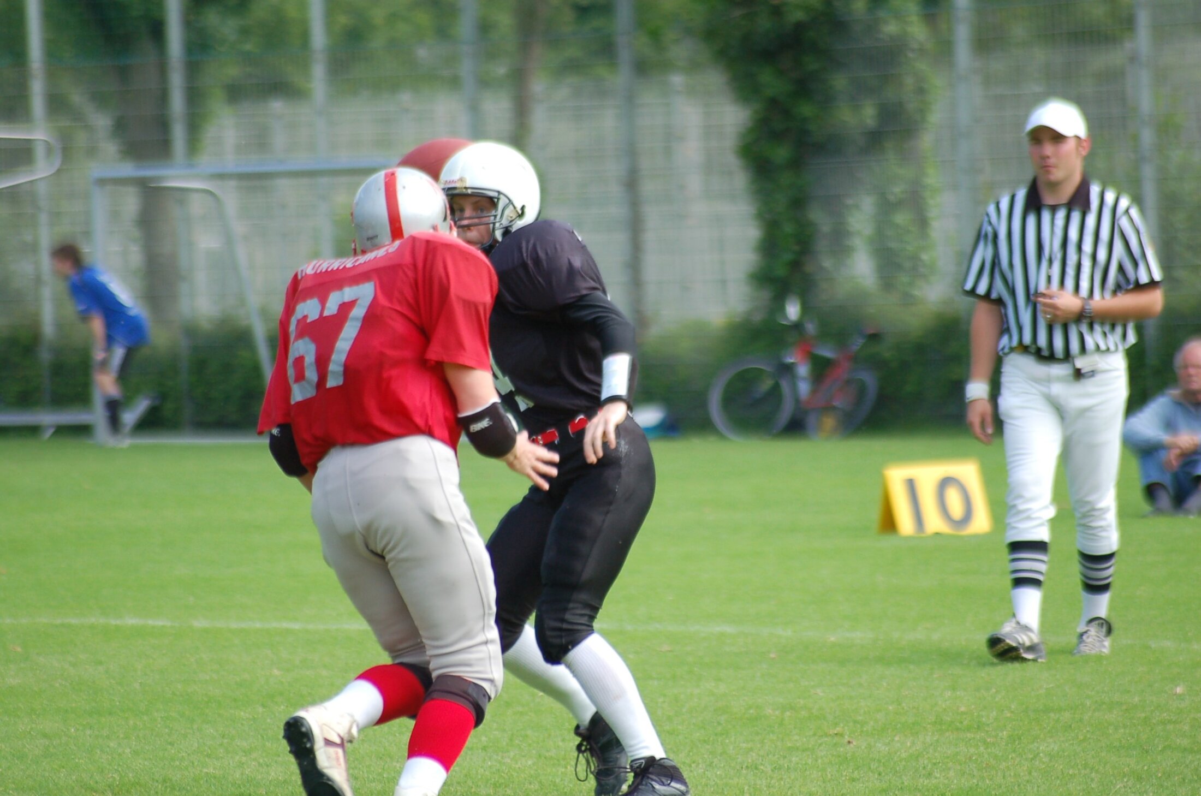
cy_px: 398
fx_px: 13486
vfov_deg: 3.4
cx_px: 600
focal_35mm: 405
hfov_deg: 5.1
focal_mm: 270
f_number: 5.6
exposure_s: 1/640
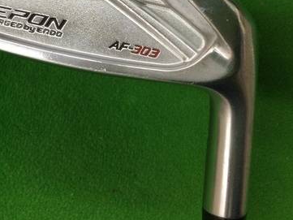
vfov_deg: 26.3
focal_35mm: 55
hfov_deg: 34.5
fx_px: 466
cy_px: 58
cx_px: 90
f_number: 2.4
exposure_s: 1/30
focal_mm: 3.3
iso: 50
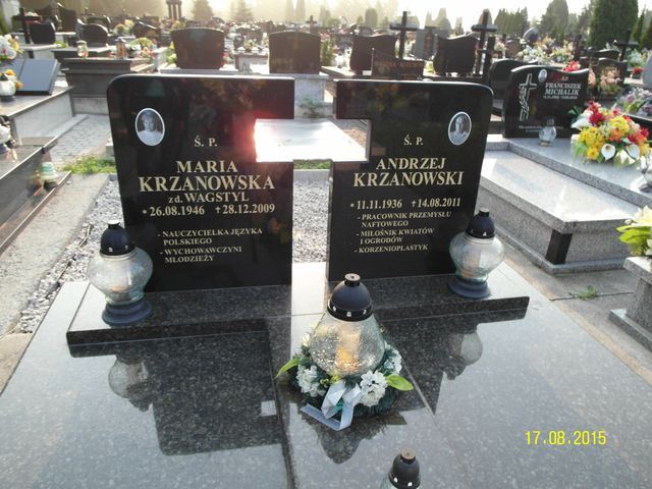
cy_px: 244
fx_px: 452
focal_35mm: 24
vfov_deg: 56.8
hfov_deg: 71.6
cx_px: 326
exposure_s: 1/125
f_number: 3.4
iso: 80
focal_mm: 5.2
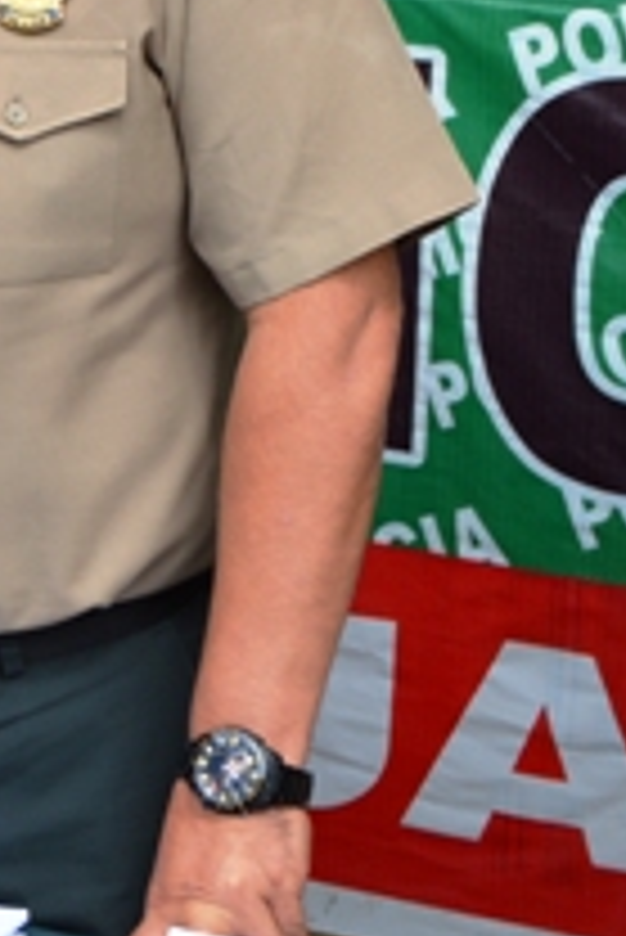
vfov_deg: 16.7
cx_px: -230
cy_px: -4
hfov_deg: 11.1
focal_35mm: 120
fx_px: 3125
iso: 100
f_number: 7.1
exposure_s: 1/160
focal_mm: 26
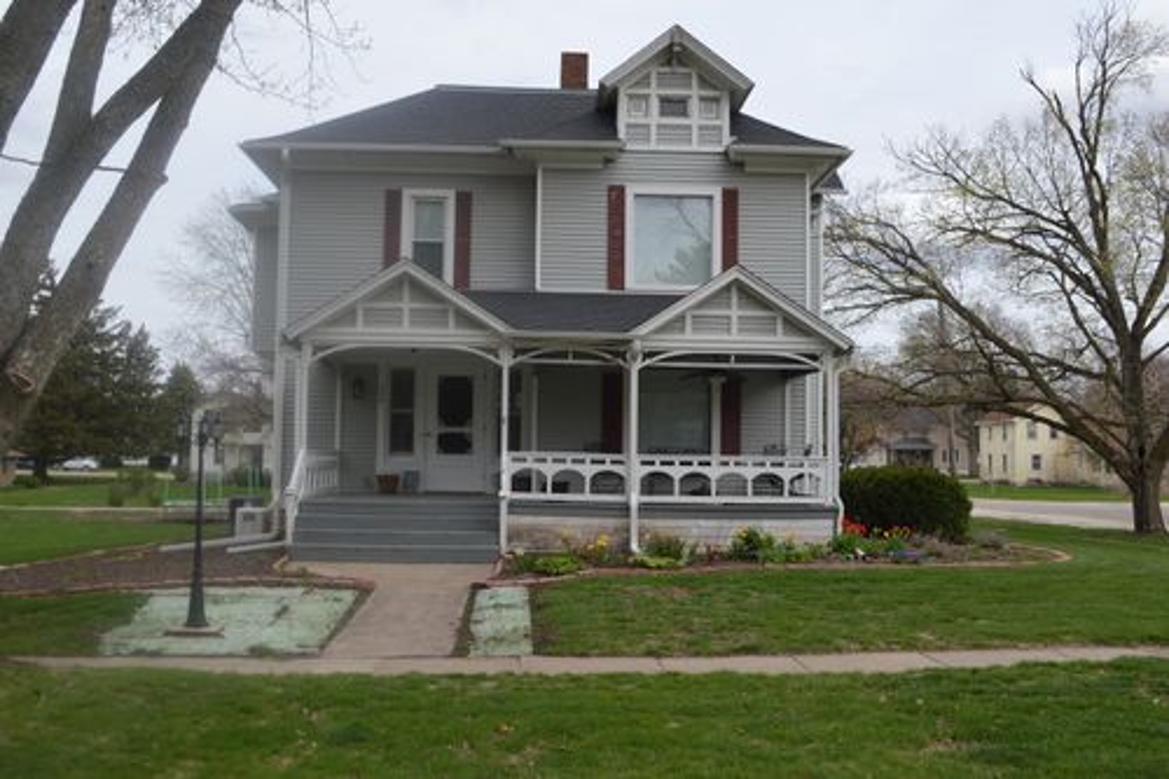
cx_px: 584
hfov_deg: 53.1
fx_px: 1169
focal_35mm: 36
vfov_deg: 36.8
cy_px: 390
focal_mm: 24
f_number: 7.1
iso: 100
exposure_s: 1/200
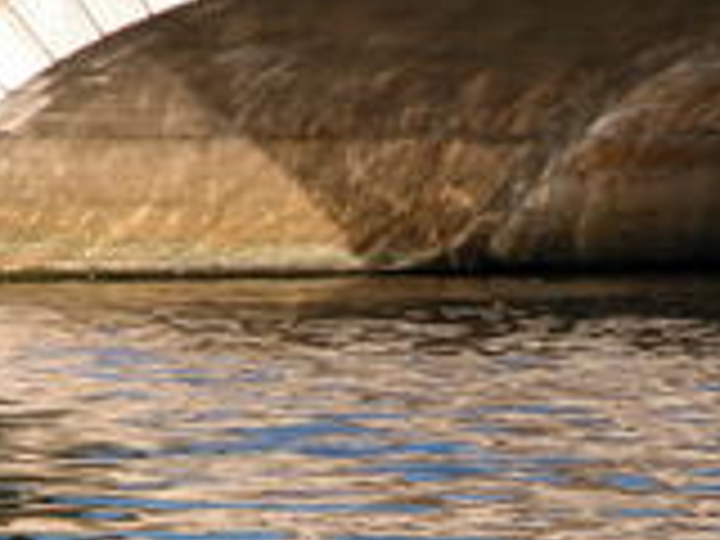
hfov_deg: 2.8
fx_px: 14518
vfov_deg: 2.1
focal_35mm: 698
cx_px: 585
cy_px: 490
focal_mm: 71.2
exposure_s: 1/285
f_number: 5.9
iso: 100
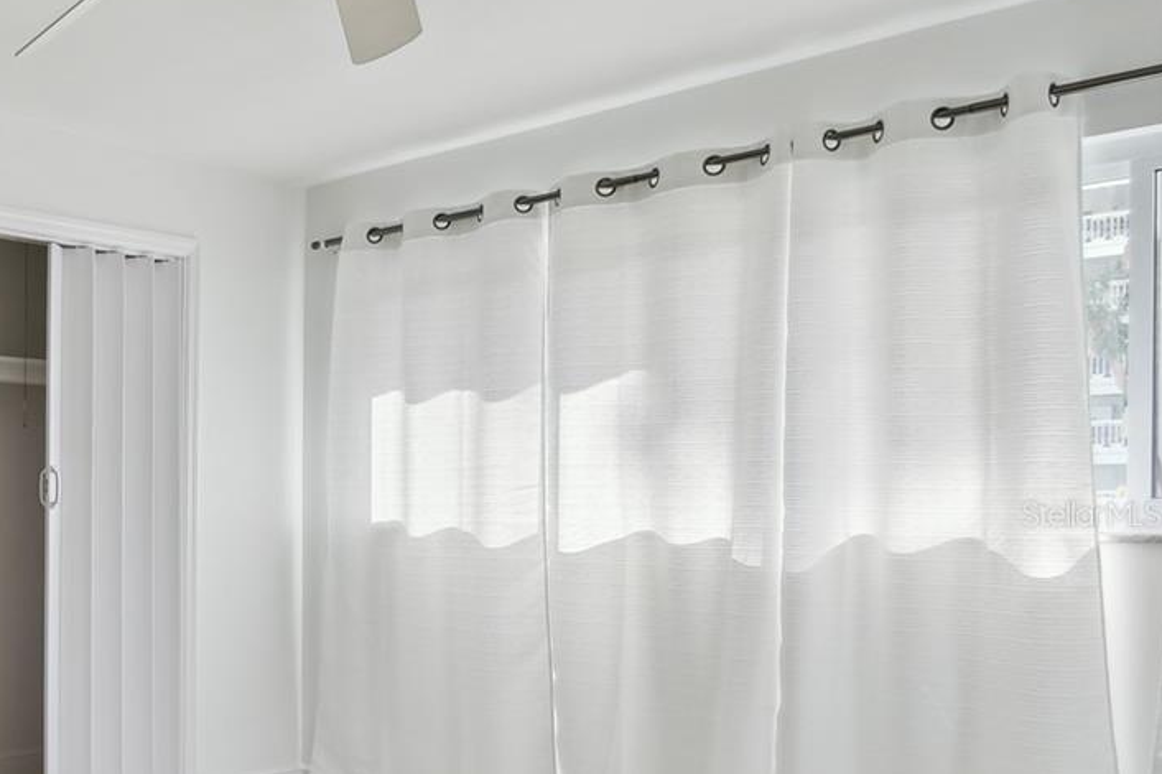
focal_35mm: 34
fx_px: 1097
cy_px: 514
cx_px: -148
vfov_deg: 38.4
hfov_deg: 42.4
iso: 100
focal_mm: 10
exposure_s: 1/60
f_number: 7.1
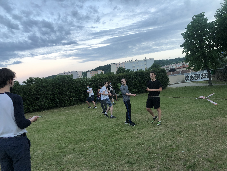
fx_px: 184
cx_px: 114
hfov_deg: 63.4
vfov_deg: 49.7
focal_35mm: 28
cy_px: 86
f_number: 1.8
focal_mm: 4
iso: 32
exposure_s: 1/30
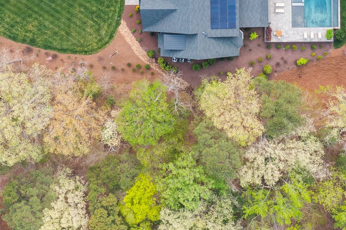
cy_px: -40
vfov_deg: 18.0
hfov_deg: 28.0
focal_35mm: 72
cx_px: 212
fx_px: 692
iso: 100
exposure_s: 1/240
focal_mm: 10.26
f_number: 5
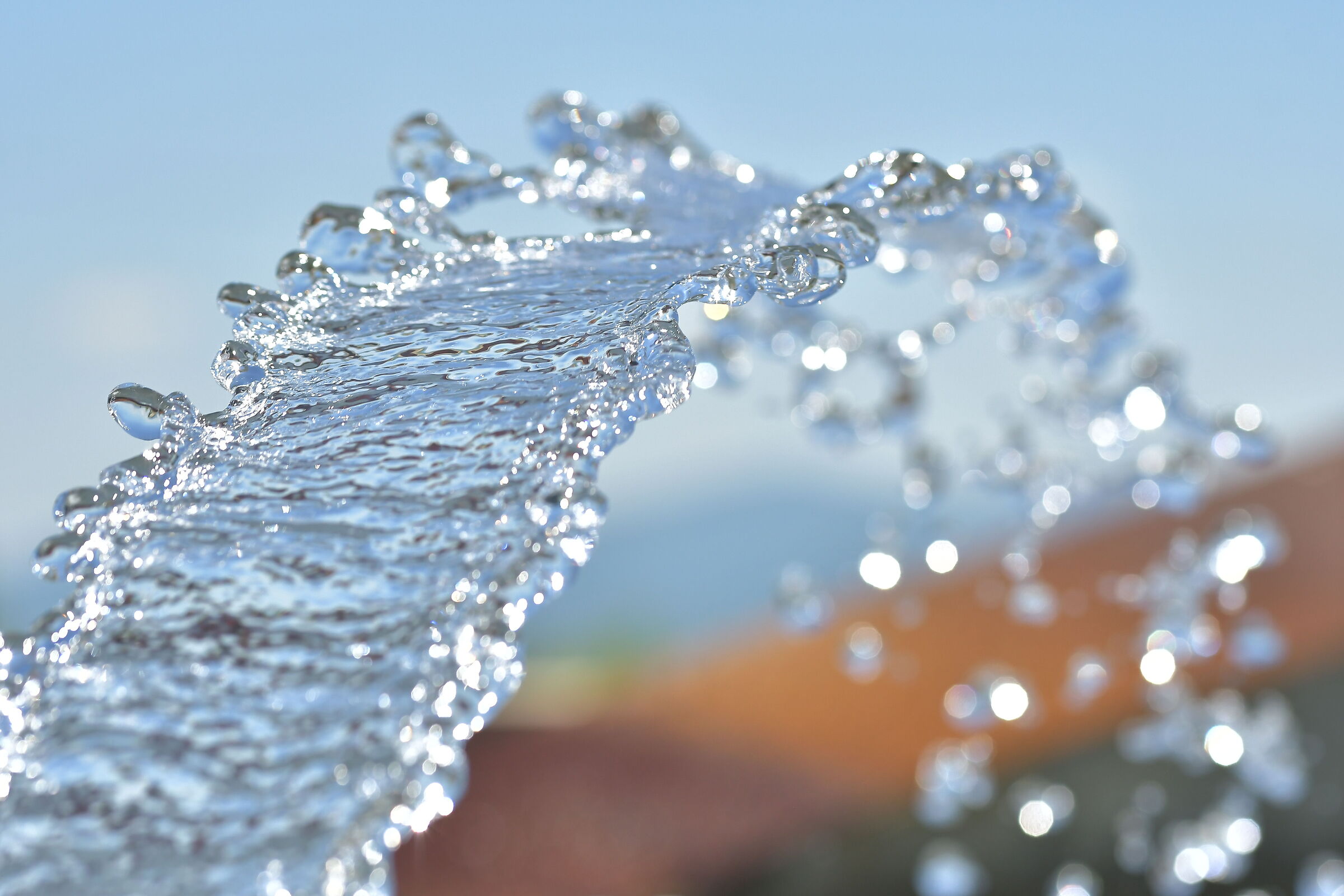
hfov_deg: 16.1
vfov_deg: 10.8
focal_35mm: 127
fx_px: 4741
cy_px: 448
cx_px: 672
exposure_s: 1/6400
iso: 800
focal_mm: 85
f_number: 4
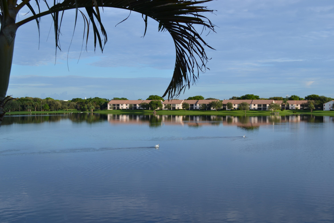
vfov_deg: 28.1
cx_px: 167
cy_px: 112
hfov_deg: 41.1
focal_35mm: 48
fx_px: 445
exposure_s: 1/200
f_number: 7.1
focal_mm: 32
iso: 100
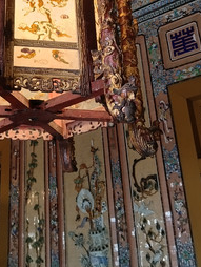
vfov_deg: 31.9
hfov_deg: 25.3
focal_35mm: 57
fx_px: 441
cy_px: 19
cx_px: 43
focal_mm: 4.22
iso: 125
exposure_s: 1/33.3
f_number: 1.8
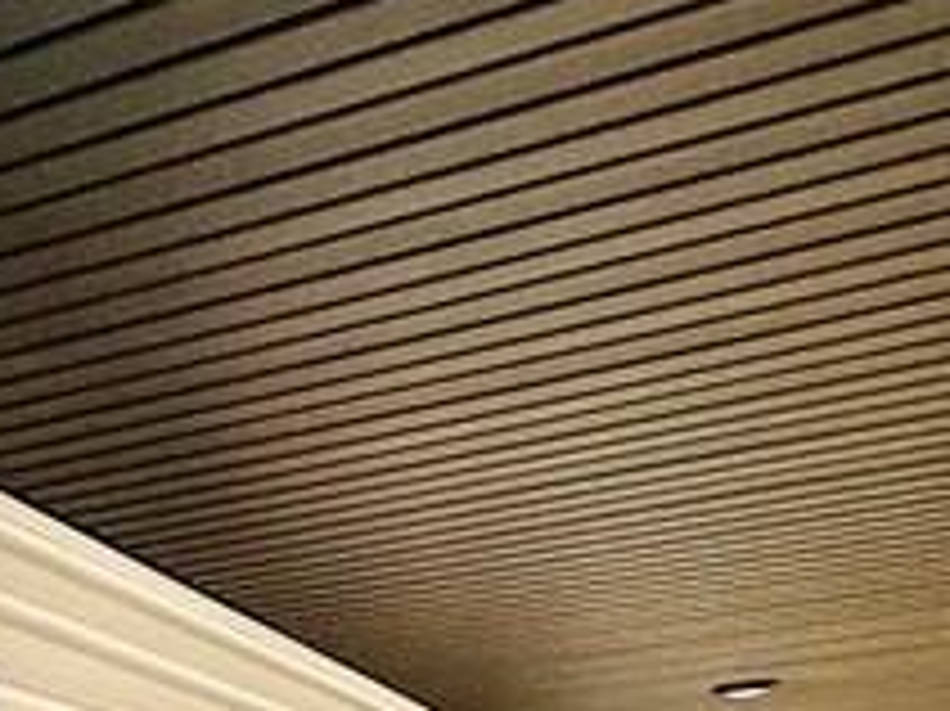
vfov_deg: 17.6
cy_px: 1260
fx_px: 1865
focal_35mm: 68
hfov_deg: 25.2
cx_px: -239
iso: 50
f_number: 2.2
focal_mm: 2.22
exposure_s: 1/139
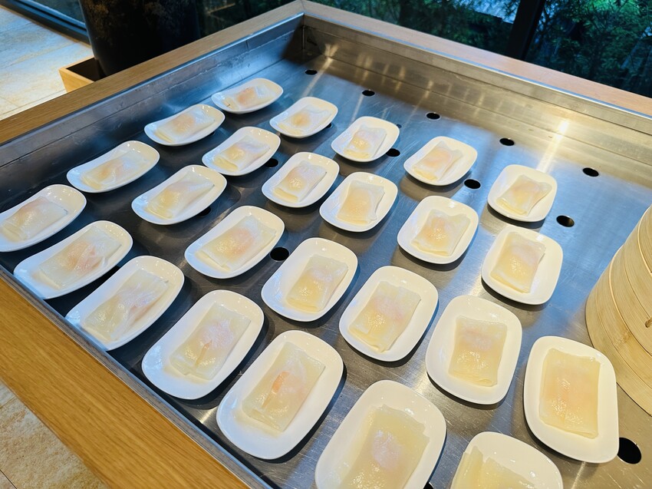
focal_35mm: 24
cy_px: 244
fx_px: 452
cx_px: 326
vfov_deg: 56.8
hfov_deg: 71.6
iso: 160
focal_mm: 6.86
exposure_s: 1/120
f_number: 1.78
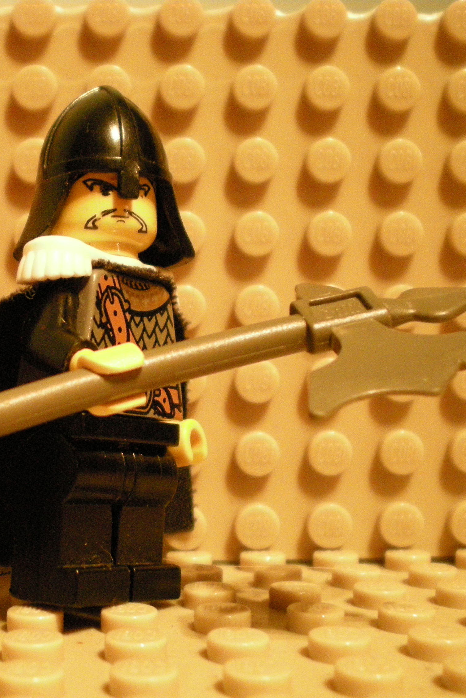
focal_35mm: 53
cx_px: 64
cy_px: 351
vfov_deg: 37.5
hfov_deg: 24.9
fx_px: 1029
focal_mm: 6.3
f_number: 3.1
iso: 568
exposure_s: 1/8
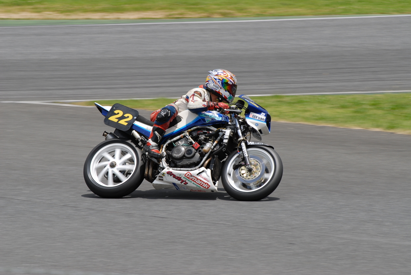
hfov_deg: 6.9
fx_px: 3428
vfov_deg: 4.6
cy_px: 138
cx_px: 206
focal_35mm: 300
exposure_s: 1/320
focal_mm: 200
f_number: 9
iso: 100
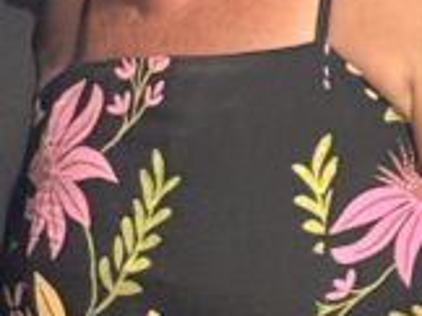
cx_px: -42
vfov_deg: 4.9
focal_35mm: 304
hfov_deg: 6.5
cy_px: 253
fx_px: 3701
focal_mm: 6.76
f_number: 1.78
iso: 500
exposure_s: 1/30
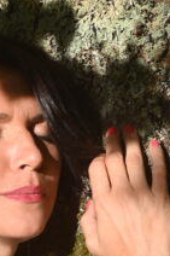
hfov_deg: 2.7
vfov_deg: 4.1
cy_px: 331
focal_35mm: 507
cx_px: -87
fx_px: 3597
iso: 100
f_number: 8
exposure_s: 1/200
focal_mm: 70
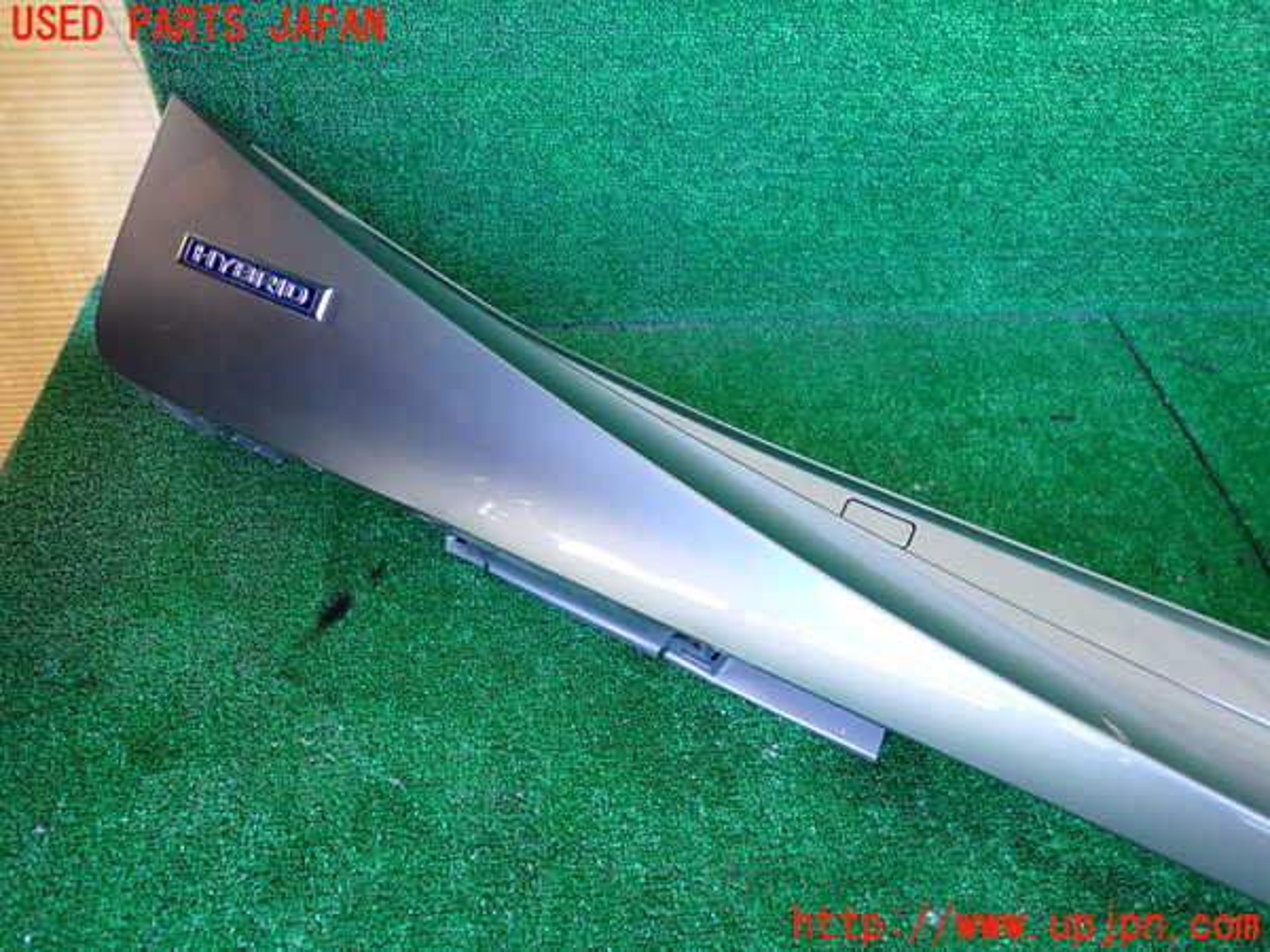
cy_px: 476
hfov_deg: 69.4
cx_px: 635
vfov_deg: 54.9
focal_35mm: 25
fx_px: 917
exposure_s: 1/40
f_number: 2
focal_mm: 4.5
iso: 200
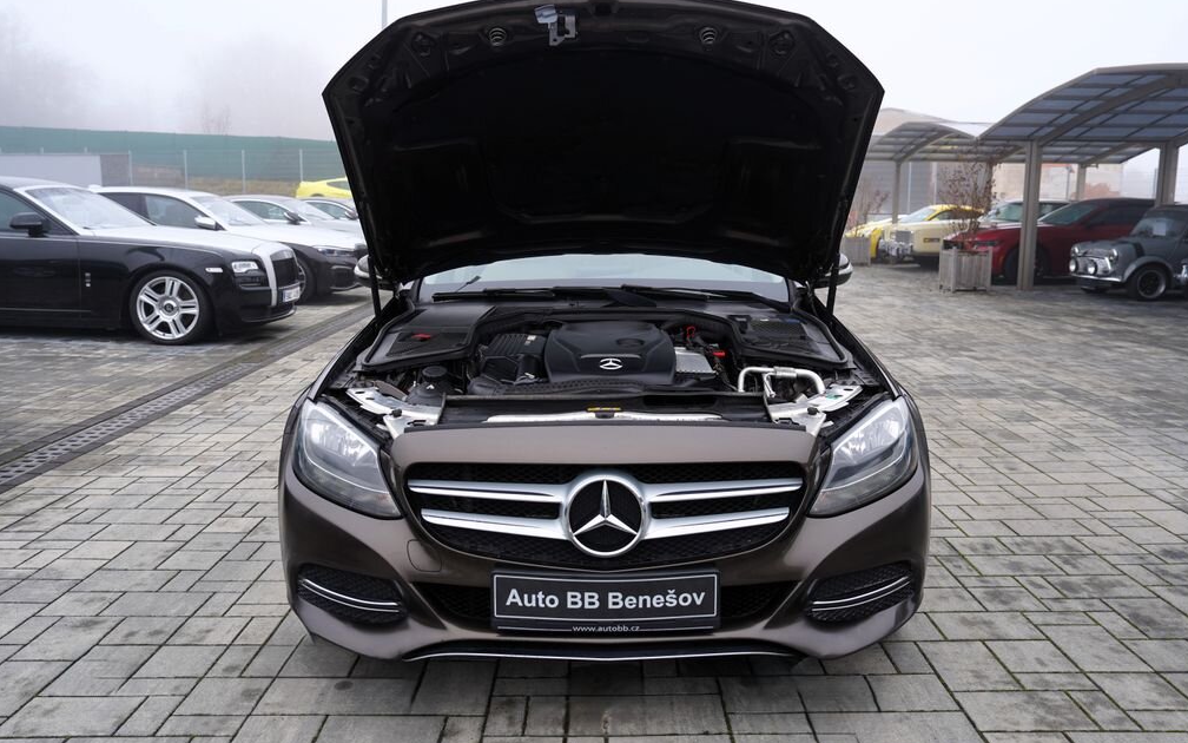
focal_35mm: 29
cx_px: 600
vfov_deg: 43.1
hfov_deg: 64.6
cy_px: 369
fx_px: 939
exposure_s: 1/80
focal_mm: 28
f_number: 4.5
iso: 100
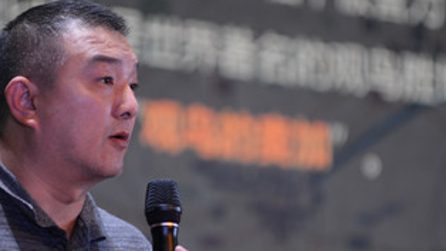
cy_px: 171
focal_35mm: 333
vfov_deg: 3.7
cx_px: 229
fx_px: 3940
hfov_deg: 6.5
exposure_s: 1/200
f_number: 2.8
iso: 450
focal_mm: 200
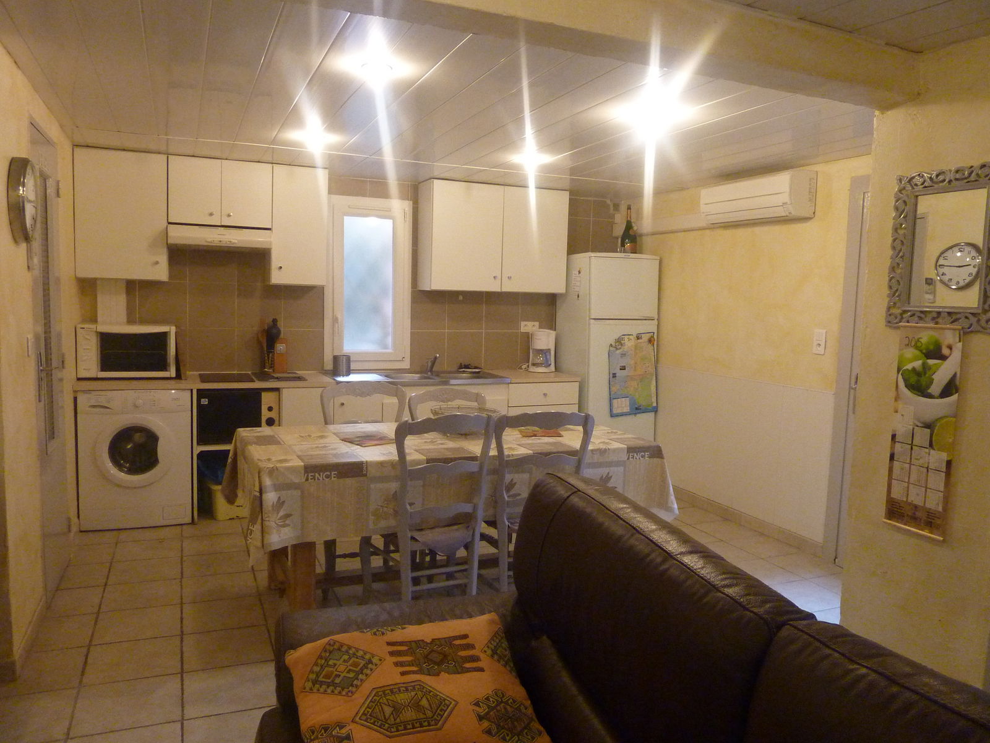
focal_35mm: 25
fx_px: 715
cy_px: 372
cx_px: 495
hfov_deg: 69.4
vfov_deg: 54.9
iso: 400
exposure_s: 1/25
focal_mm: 4.1
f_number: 3.3
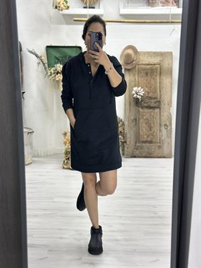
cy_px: 134
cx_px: 100
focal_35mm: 48
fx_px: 372
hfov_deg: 30.3
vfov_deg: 39.7
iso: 125
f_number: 1.78
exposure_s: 1/79
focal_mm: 6.86
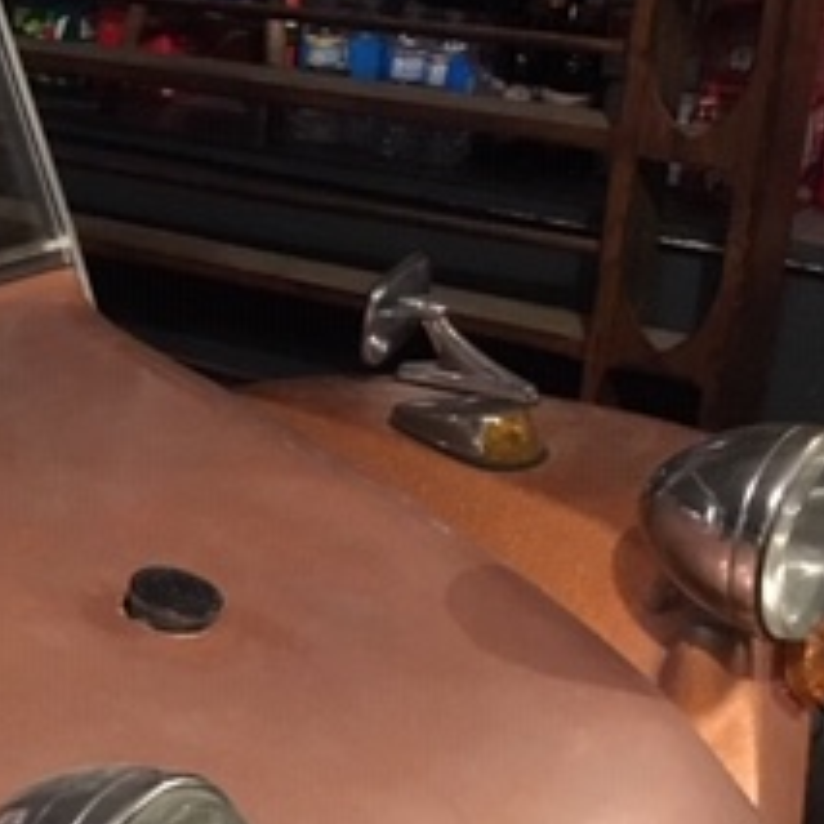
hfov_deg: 20.1
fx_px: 2074
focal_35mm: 77
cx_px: -329
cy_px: 487
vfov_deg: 22.4
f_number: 2.2
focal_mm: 4.15
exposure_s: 1/15
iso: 320
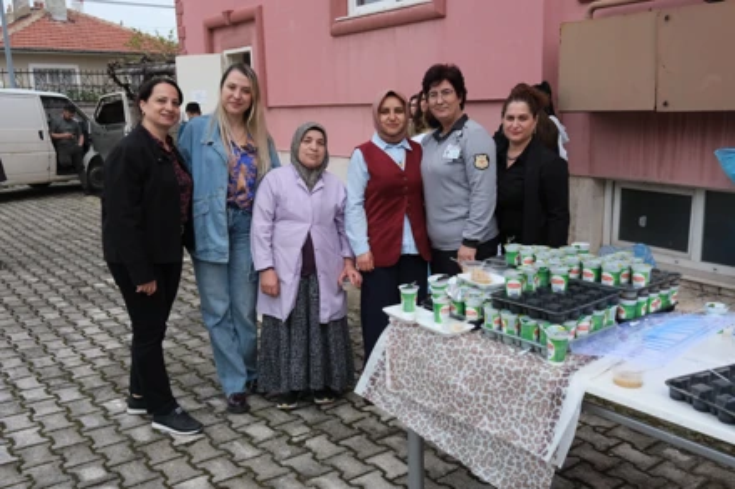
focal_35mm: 32
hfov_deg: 58.7
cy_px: 244
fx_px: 653
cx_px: 368
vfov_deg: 41.1
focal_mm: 21.3
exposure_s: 1/4000
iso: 2000
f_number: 5.6
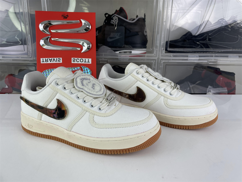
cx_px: 121
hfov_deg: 67.3
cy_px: 91
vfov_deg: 53.1
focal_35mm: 26
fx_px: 182
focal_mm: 4.2
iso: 32
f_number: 1.6
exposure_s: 1/380
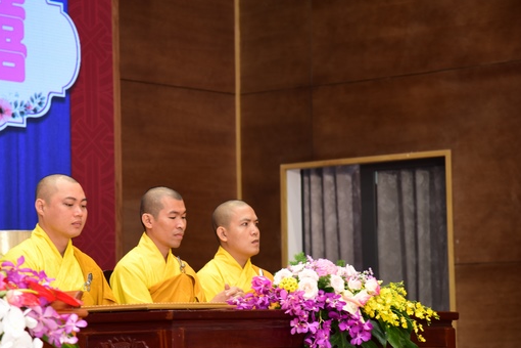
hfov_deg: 13.4
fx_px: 2214
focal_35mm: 153
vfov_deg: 9.0
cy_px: 200
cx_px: 236
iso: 800
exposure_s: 1/60
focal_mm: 120
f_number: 4
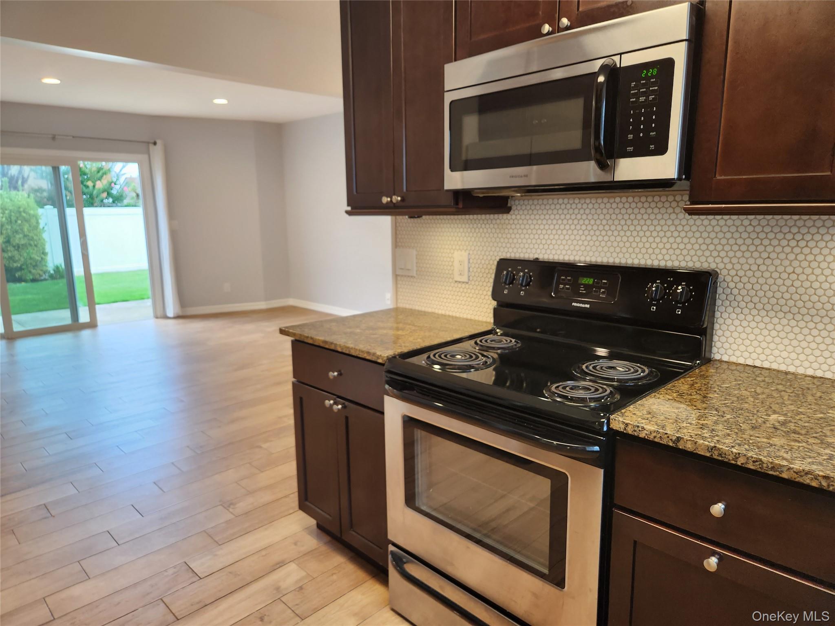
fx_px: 555
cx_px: 418
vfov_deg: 58.9
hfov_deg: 73.9
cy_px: 313
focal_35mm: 23
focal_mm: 5.4
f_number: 1.8
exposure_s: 1/120
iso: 160
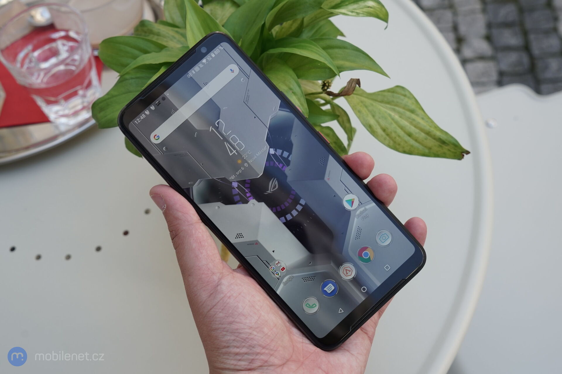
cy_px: 187
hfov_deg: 47.4
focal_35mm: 41
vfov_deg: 32.6
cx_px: 281
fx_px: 640
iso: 250
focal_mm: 41
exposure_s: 1/125
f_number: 7.1
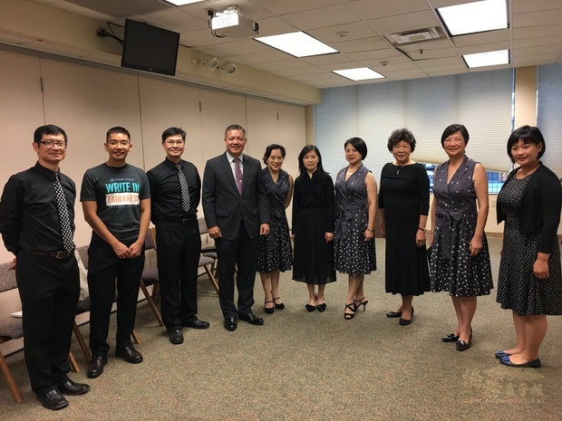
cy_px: 210
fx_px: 471
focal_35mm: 29
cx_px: 281
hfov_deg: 61.7
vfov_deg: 48.2
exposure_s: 1/15
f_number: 2.2
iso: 50
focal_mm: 4.15
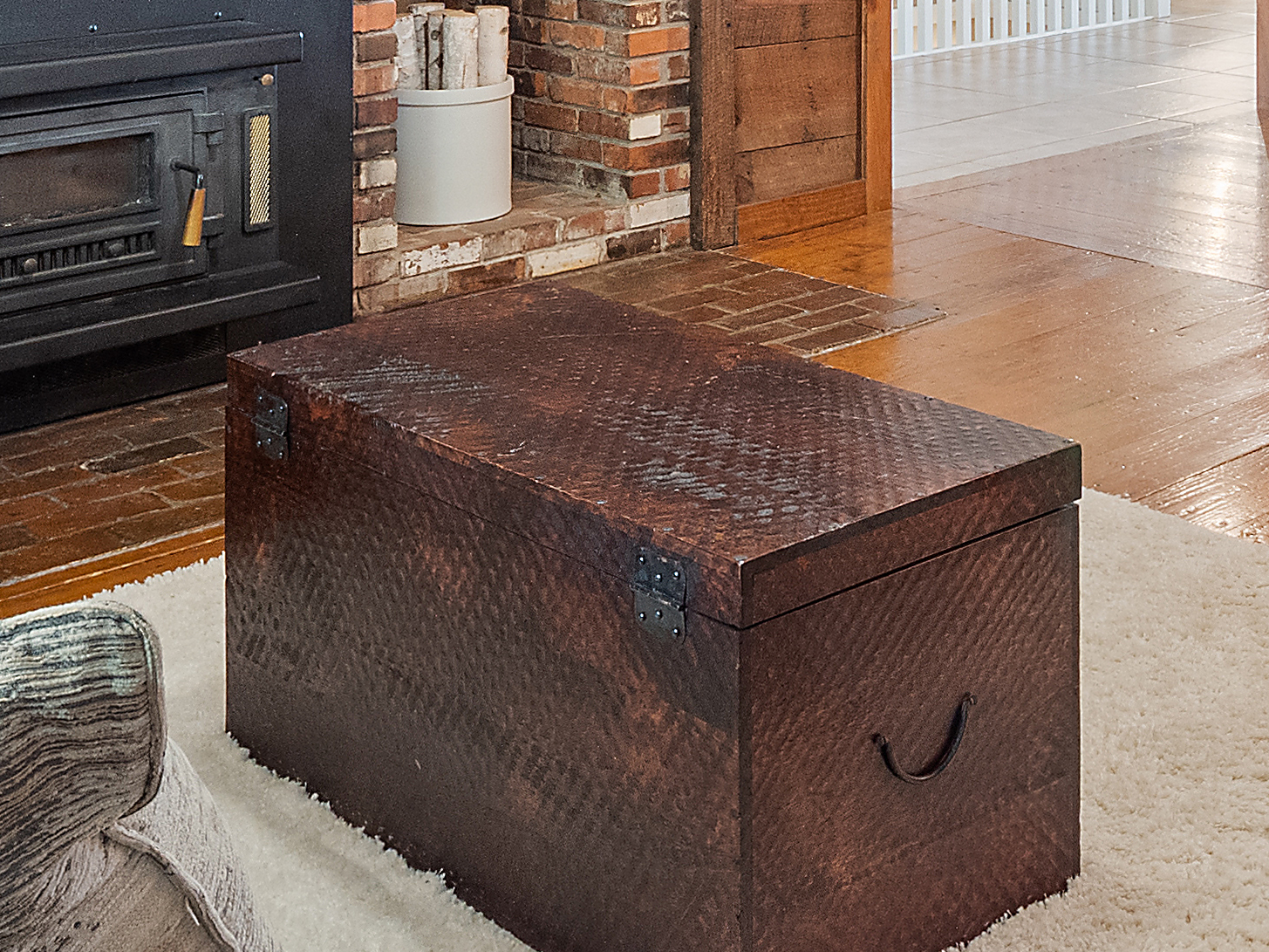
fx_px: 2089
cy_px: -262
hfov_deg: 33.1
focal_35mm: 57
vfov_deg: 23.0
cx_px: 947
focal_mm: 8
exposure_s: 1/1.25
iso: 400
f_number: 5.6
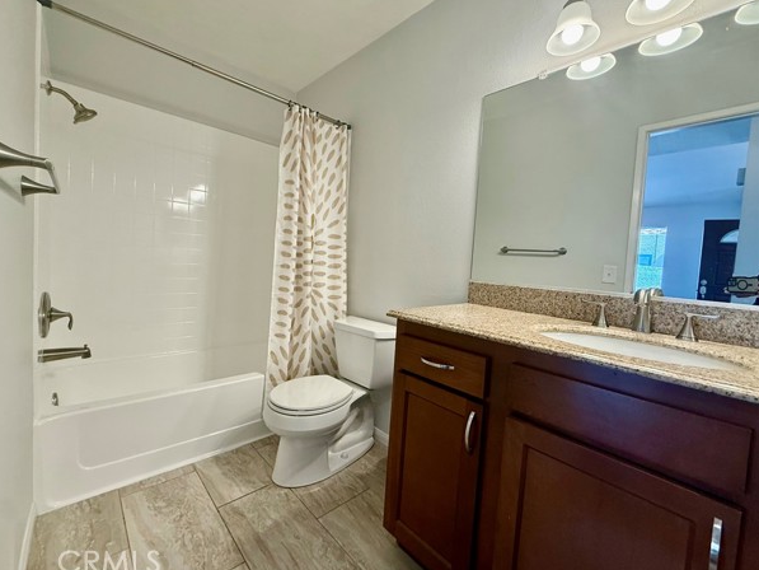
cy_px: 275
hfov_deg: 98.1
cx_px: 360
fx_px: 329
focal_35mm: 15
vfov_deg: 81.7
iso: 200
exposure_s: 1/120
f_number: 2.2
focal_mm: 2.22
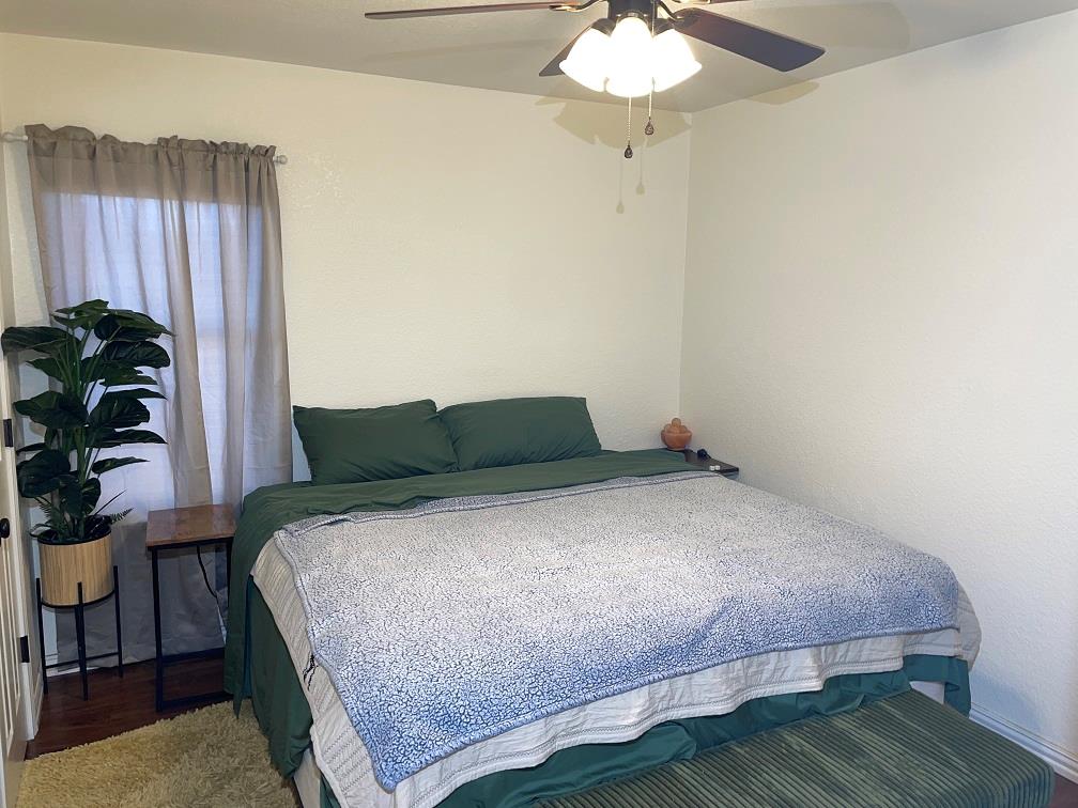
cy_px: 404
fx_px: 810
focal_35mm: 26
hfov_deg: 67.3
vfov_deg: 53.1
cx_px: 539
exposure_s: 1/22
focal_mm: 4.2
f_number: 1.6
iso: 40
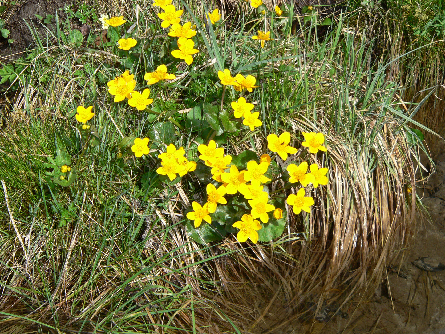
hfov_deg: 11.3
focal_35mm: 175
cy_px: 167
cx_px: 222
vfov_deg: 8.5
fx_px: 2250
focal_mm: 29.1
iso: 100
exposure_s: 1/500
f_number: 4
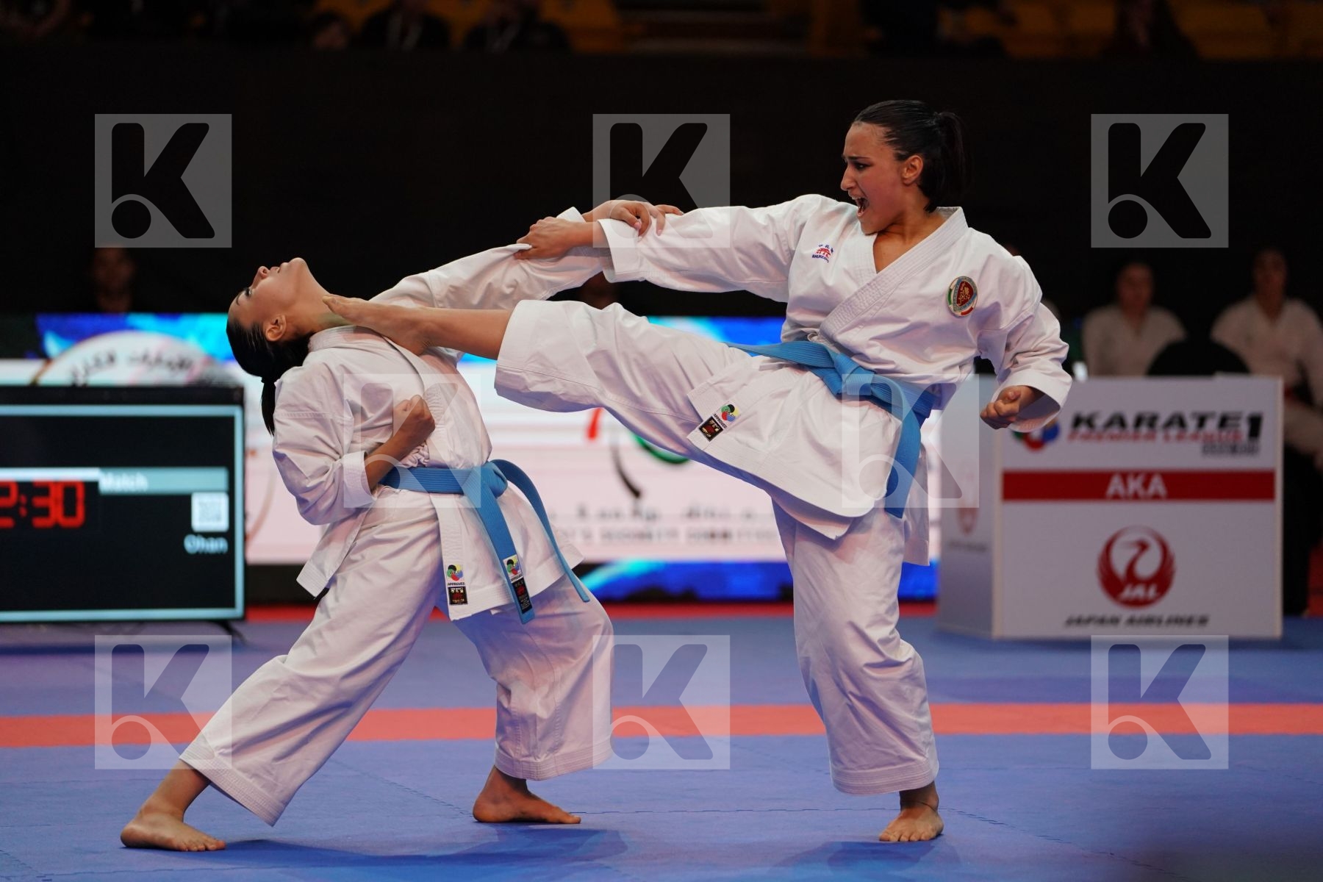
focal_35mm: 162
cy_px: 441
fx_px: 5953
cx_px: 662
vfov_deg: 8.5
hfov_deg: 12.7
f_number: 2.8
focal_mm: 162
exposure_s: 1/500
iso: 2000
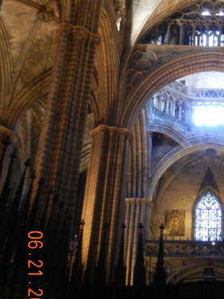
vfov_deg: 31.1
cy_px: 112
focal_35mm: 62
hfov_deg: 22.8
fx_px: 535
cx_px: 218
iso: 400
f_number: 3.5
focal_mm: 5.4
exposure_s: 1/9
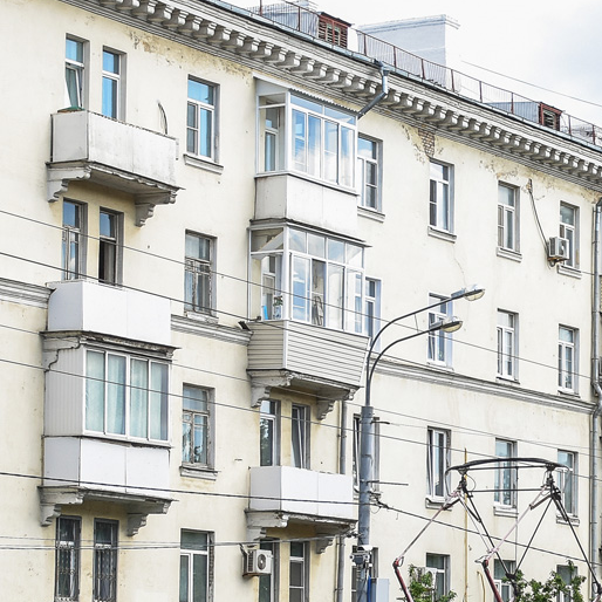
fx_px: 2341
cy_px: 487
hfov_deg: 14.5
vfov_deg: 14.6
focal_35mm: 119
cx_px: 569
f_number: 5.6
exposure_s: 1/500
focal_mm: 32
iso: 250
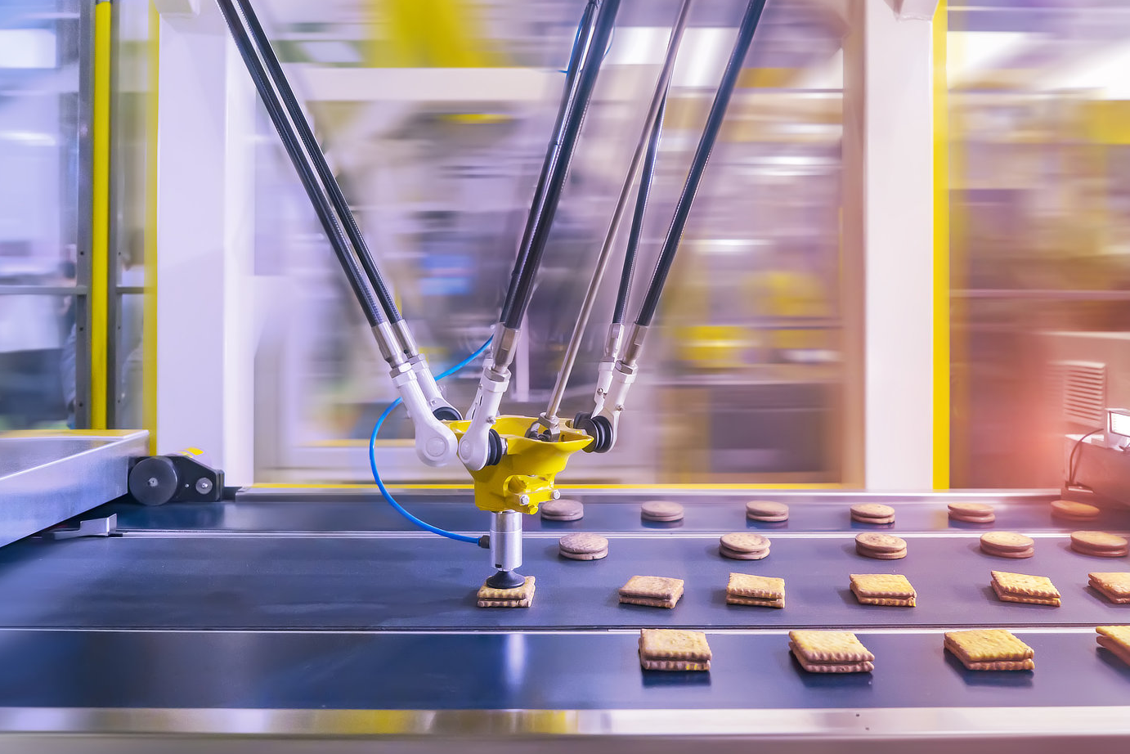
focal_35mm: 25
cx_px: 567
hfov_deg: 71.5
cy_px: 384
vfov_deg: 51.3
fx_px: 785
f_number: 4
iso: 4000
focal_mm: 24
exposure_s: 1/800
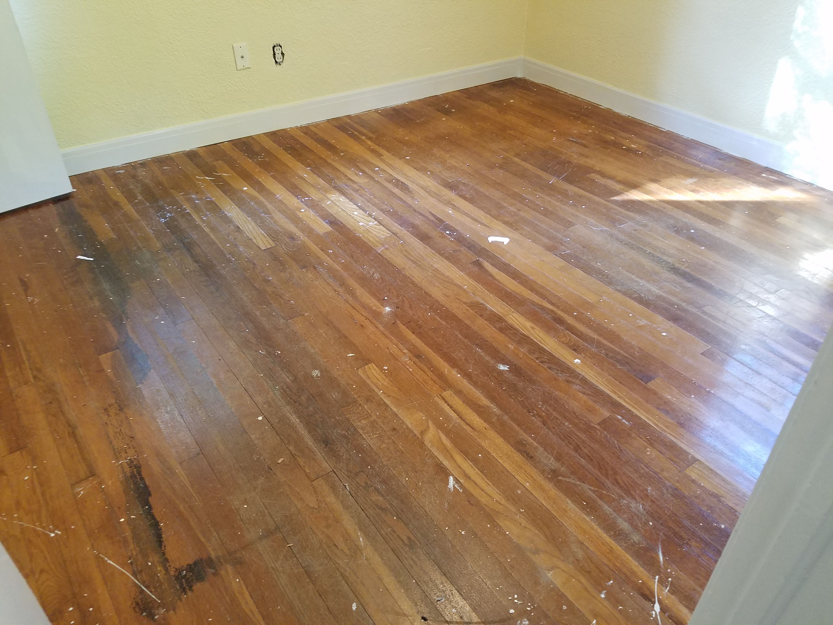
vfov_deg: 53.1
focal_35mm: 26
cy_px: 312
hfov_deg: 67.3
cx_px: 416
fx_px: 626
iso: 200
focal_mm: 4.2
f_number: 1.7
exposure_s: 1/24
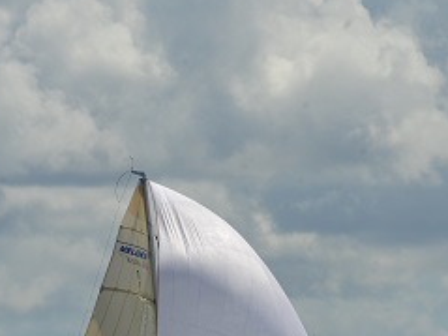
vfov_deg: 2.7
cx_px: 548
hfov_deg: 3.7
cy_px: 187
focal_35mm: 542
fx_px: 7011
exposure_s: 1/640
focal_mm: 200
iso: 250
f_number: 13
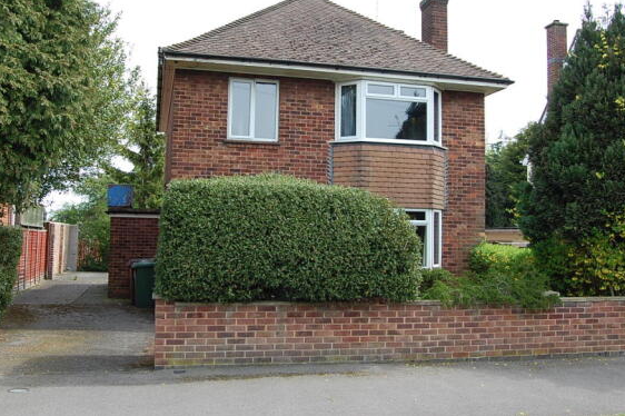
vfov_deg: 37.7
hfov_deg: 54.4
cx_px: 289
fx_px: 607
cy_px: 176
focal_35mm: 35
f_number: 6.3
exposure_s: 1/160
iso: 200
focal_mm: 20
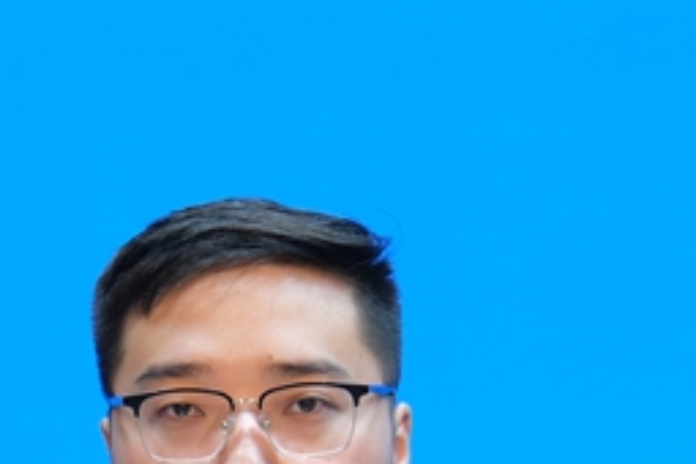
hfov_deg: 7.2
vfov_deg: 4.8
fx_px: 5529
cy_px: 651
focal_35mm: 286
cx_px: 254
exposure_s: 1/40
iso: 800
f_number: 4
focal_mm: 60.8
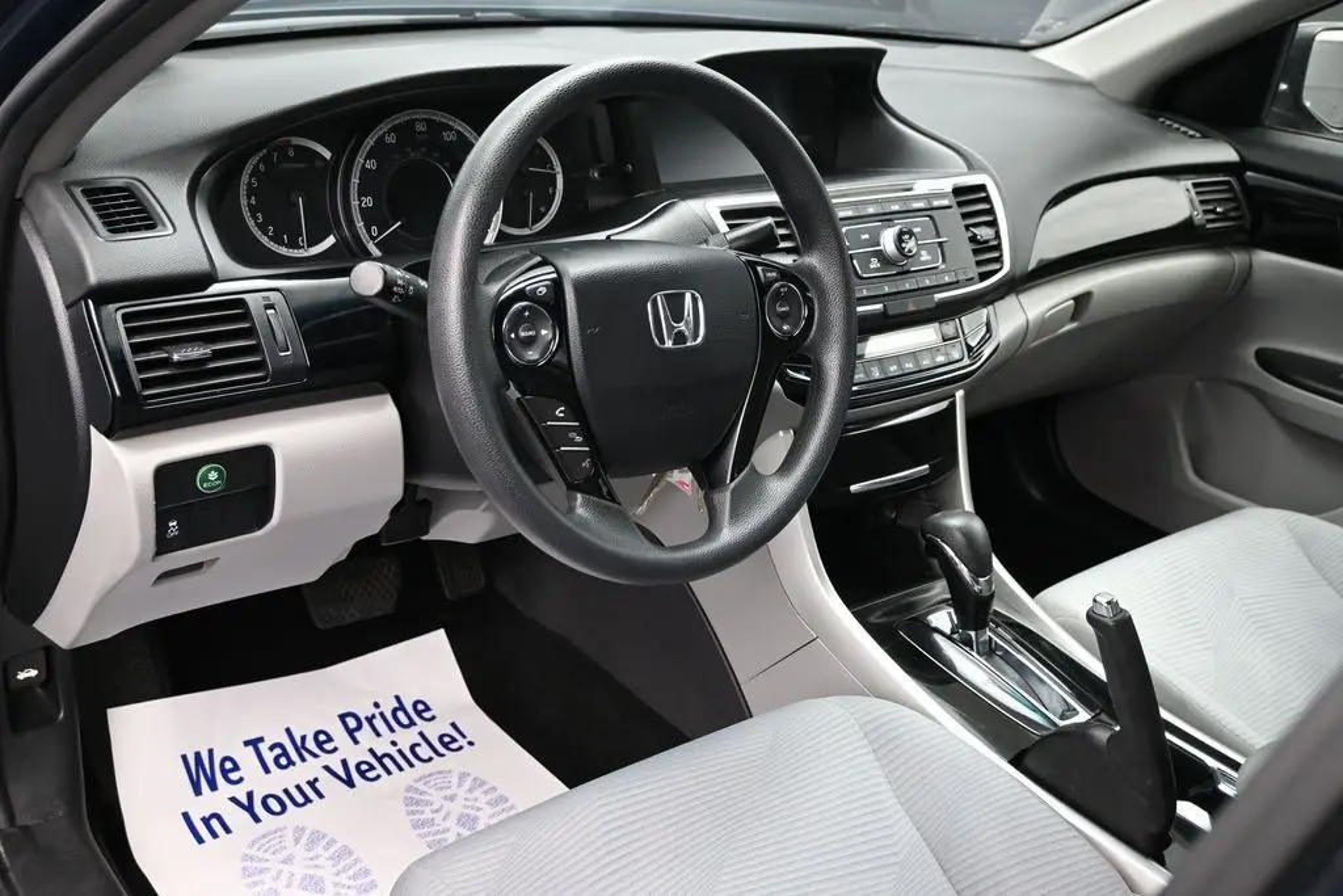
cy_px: 448
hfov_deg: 51.3
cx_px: 672
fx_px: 1399
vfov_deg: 35.5
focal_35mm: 38
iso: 1100
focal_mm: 25
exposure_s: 1/125
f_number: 4.2
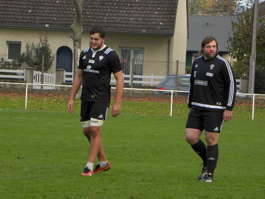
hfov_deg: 7.0
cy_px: 94
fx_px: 2153
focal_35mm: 281
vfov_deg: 5.3
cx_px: 126
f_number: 4.5
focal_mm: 44
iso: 75
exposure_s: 1/71.4
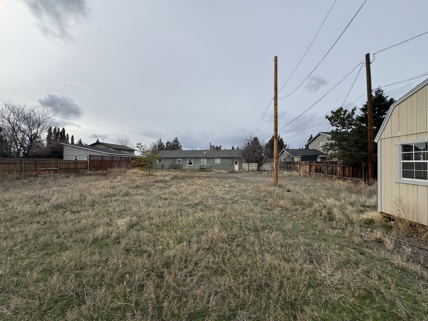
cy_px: 160
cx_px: 214
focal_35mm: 14
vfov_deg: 85.7
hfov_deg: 102.1
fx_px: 173
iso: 50
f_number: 2.2
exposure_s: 1/2494
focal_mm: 2.22
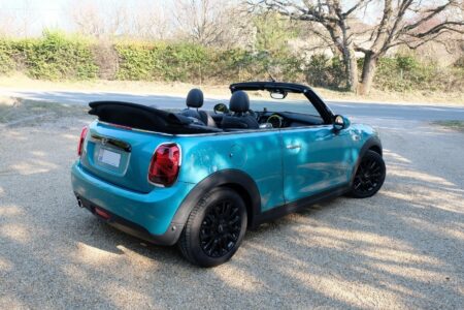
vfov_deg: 53.1
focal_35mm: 24
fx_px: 309
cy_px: 155
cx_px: 232
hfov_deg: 73.7
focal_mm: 16
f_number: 9
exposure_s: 1/60
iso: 500
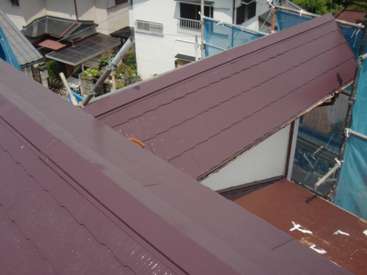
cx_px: 184
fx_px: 403
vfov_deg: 37.7
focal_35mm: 38
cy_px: 138
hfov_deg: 49.0
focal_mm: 6.66
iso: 64
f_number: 3.9
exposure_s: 1/500
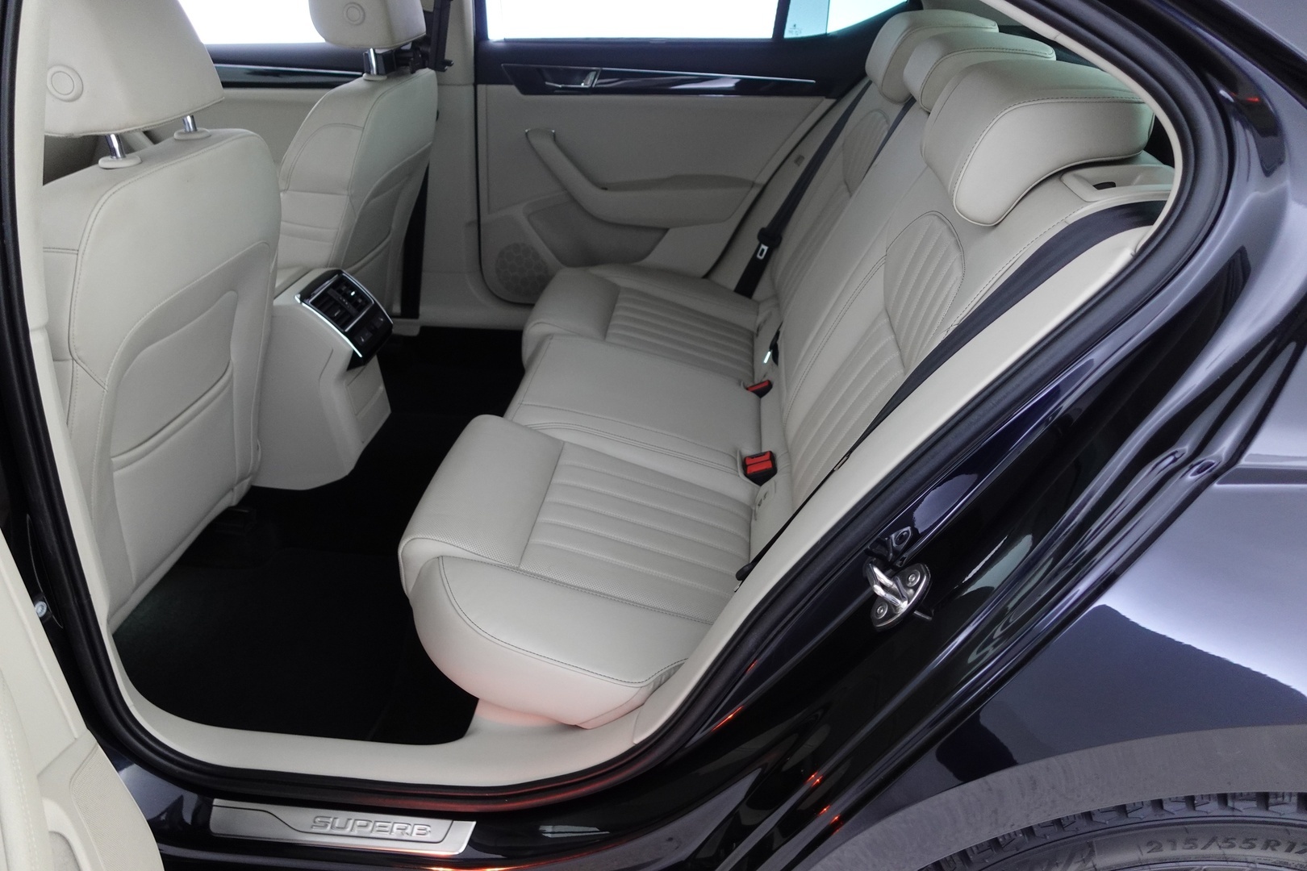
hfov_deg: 73.7
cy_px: 436
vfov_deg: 53.1
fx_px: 871
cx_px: 654
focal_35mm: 24
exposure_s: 1/30
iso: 800
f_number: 1.8
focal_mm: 9.4
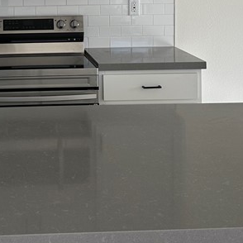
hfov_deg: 22.7
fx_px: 588
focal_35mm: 74
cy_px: -8
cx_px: 21
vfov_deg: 22.3
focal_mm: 6.86
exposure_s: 1/555
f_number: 1.78
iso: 80
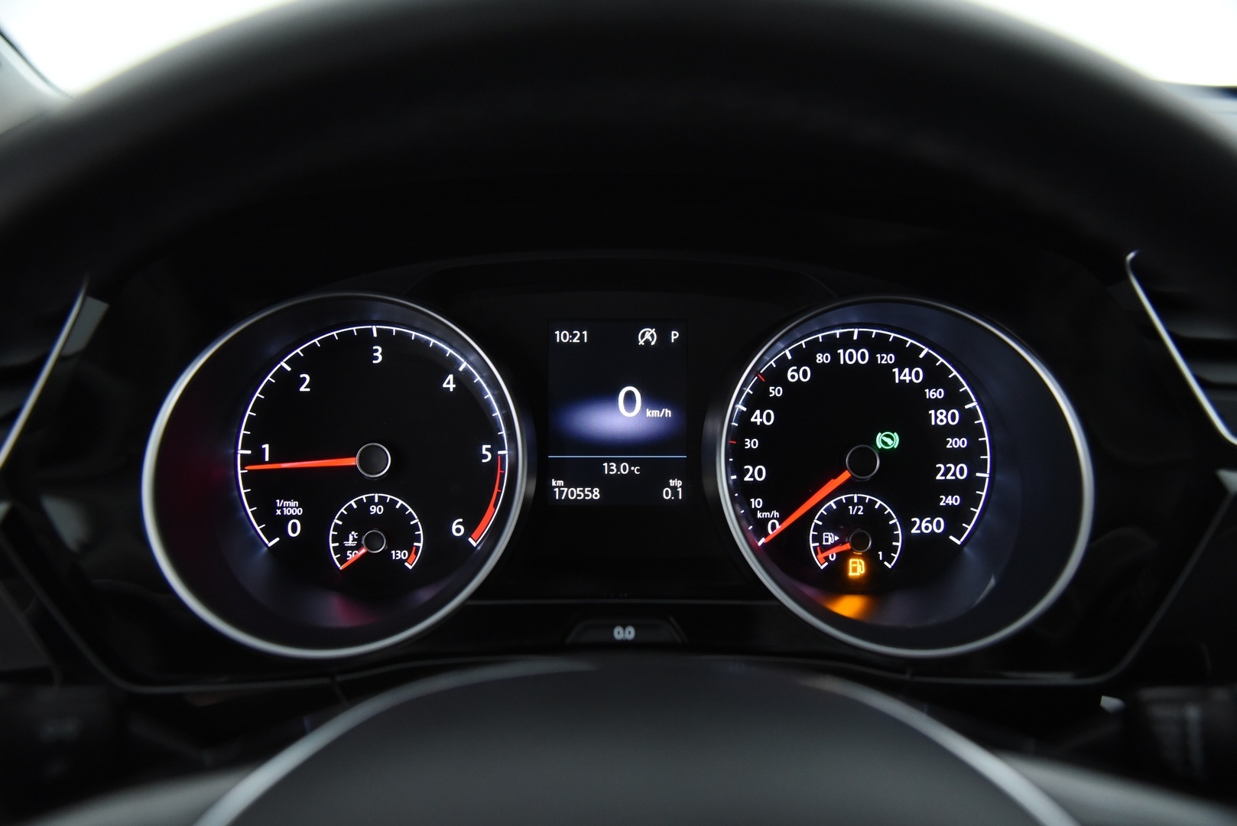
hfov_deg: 55.8
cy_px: 413
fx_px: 1169
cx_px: 618
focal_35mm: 34
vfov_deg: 38.9
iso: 4000
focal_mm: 34
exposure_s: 1/40
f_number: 4
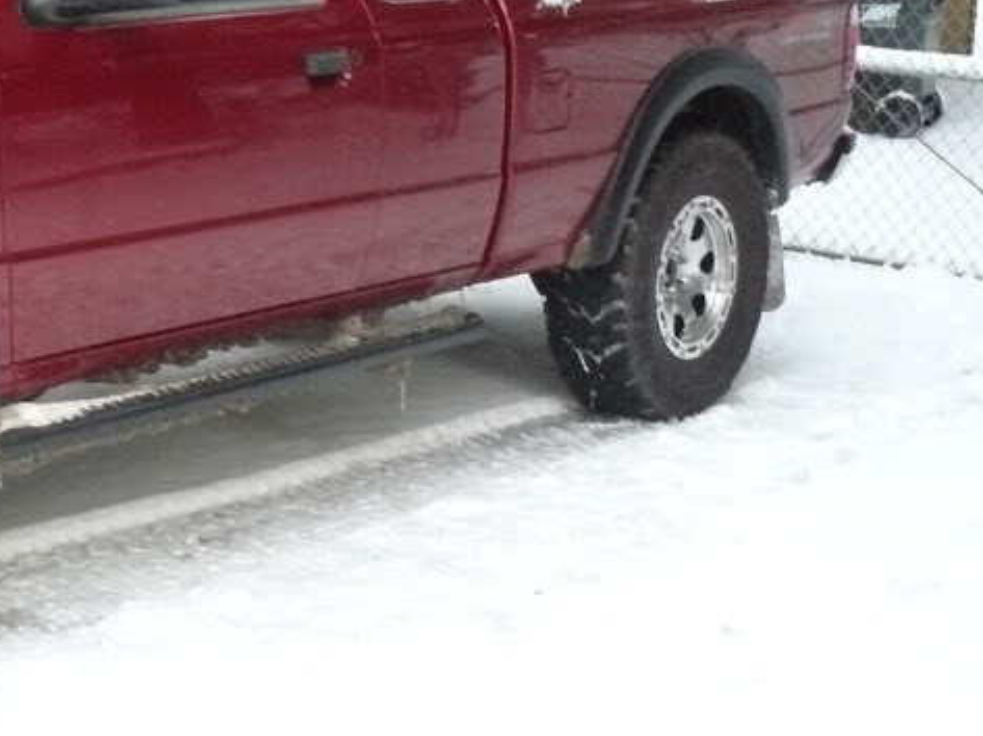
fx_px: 2213
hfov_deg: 23.7
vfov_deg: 18.9
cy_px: 295
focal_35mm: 78
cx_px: -48
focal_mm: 6
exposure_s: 1/25
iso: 400
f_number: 3.2
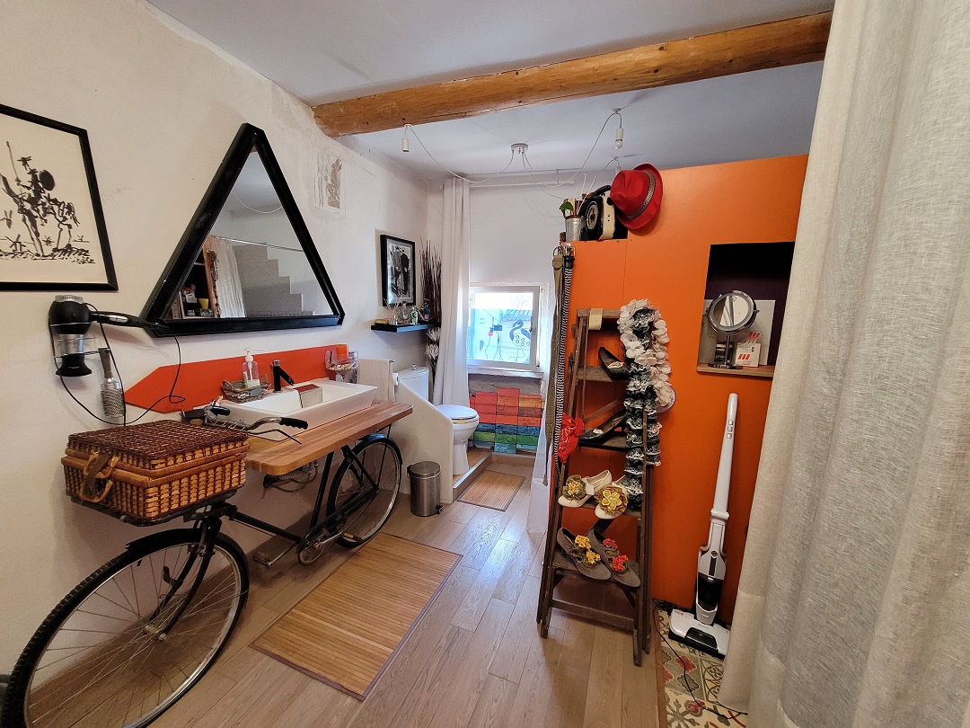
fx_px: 364
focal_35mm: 13
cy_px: 364
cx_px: 485
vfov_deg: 89.9
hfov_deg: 106.2
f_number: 2.2
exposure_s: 1/50
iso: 320
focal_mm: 1.74
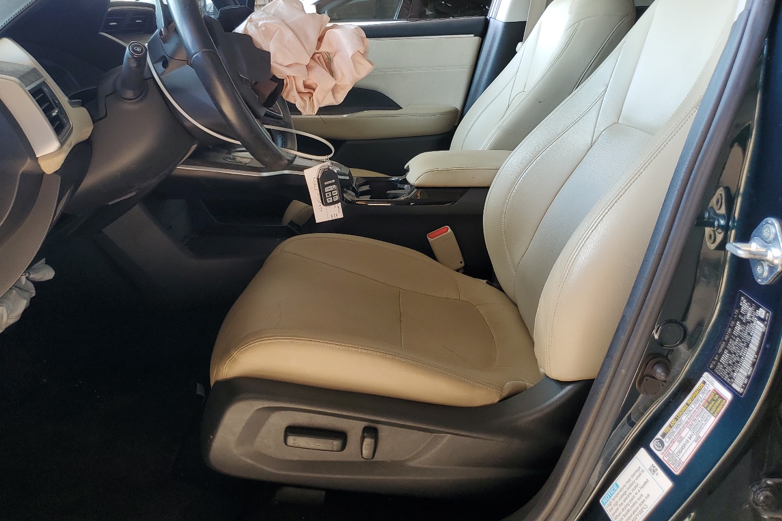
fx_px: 673
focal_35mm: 31
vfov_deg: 42.0
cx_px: 346
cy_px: 192
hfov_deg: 60.1
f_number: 1.5
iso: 50
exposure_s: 1/130
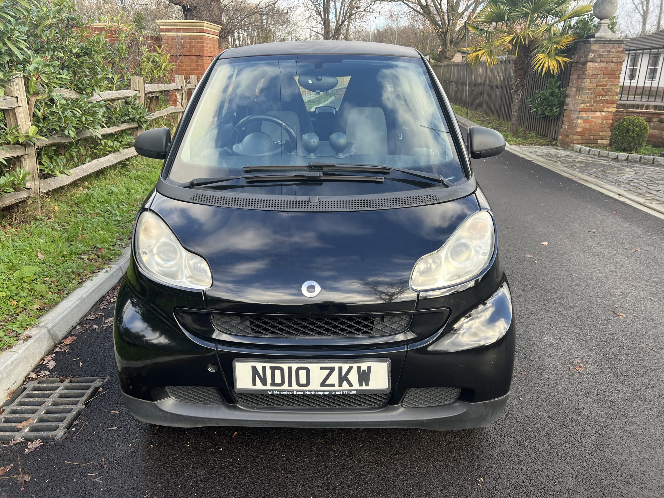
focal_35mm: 26
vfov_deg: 53.1
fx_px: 499
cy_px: 249
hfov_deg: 67.3
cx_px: 332
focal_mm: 5.7
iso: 40
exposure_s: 1/260
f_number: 1.5
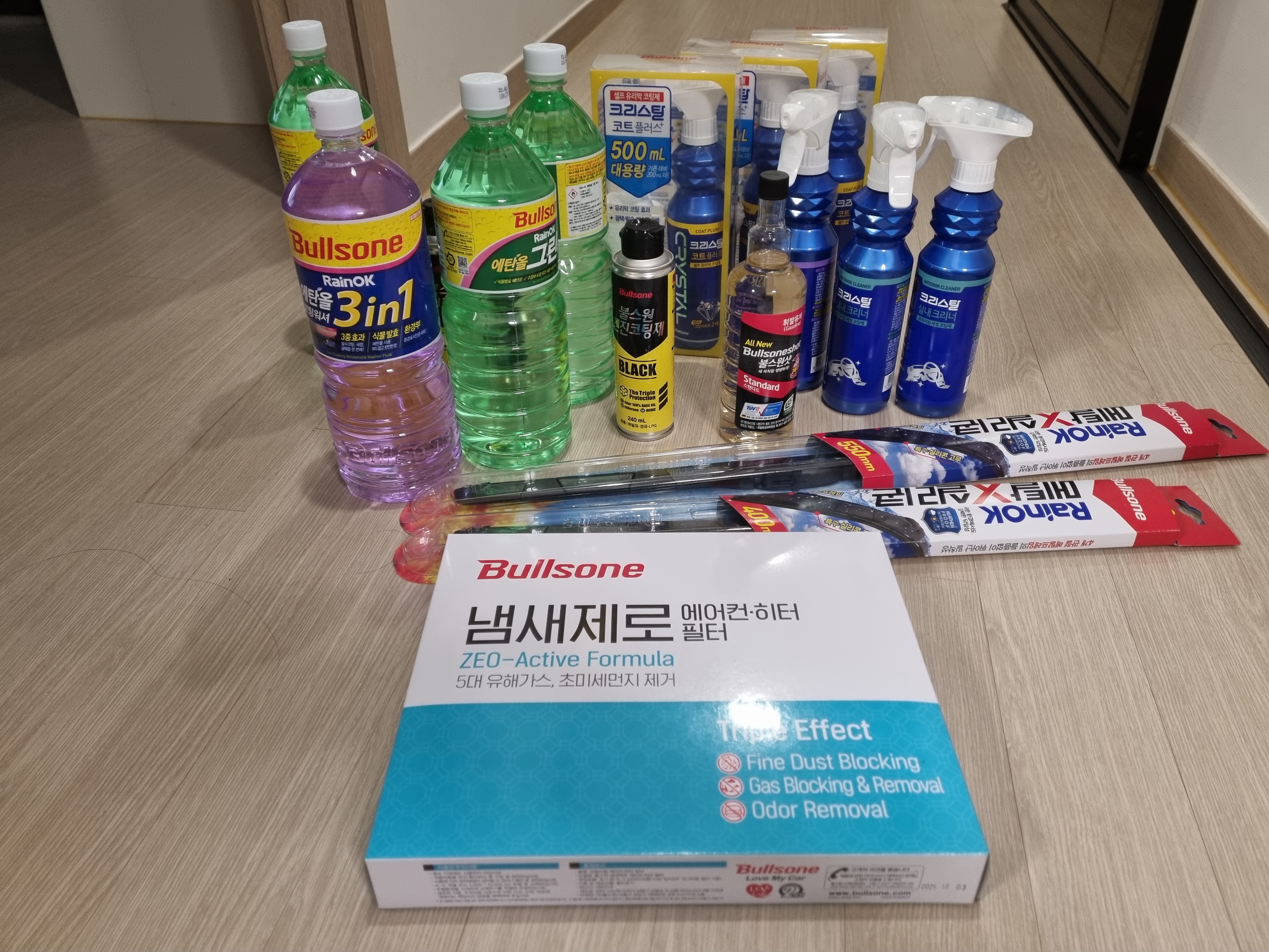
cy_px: 476
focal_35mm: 26
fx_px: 953
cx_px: 634
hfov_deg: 67.3
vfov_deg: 53.1
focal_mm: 5.4
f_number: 1.8
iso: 250
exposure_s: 1/40
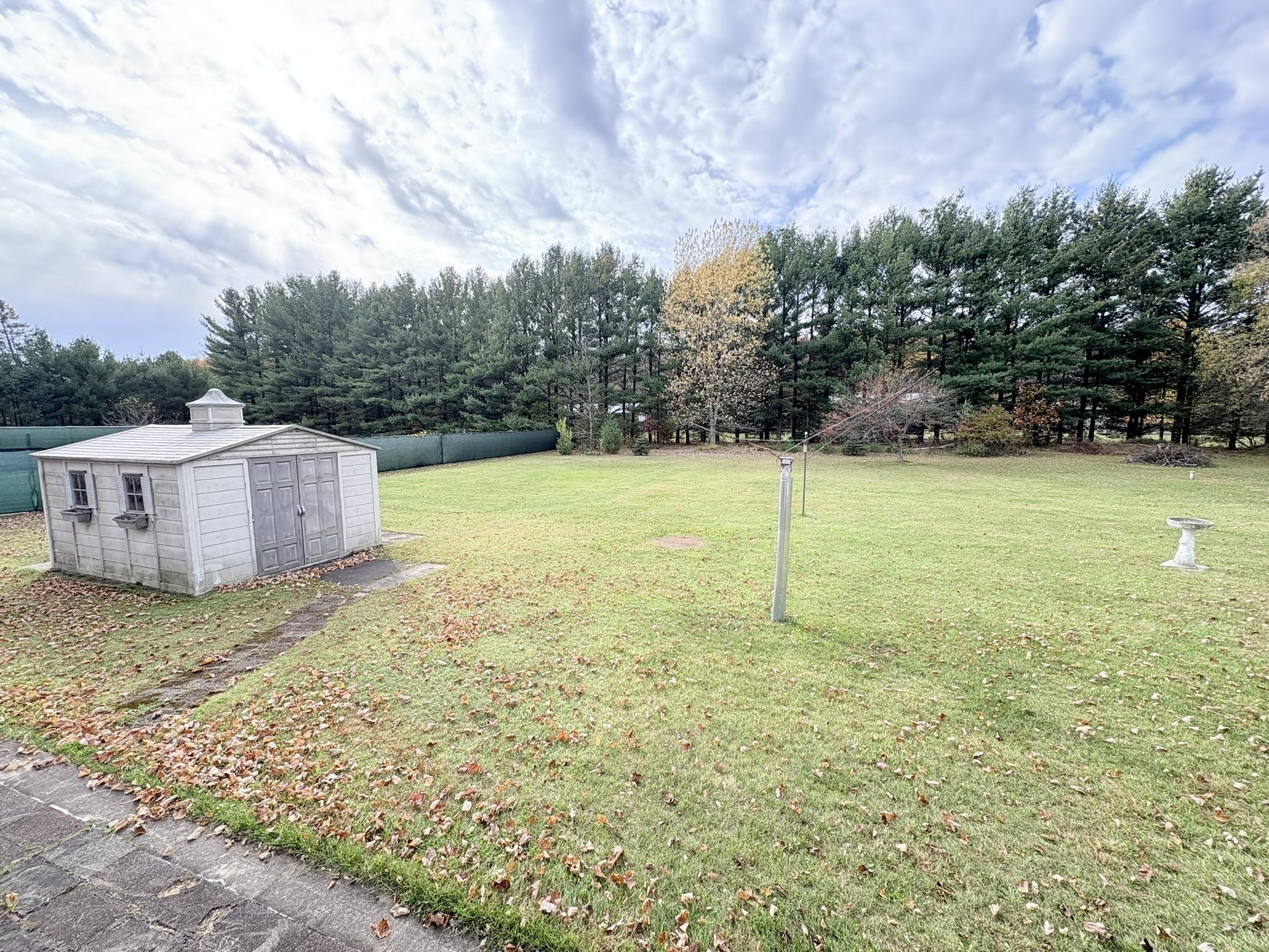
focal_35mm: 14
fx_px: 513
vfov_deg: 85.7
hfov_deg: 102.1
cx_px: 634
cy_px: 476
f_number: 2.2
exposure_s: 1/340
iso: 40
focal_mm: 2.22
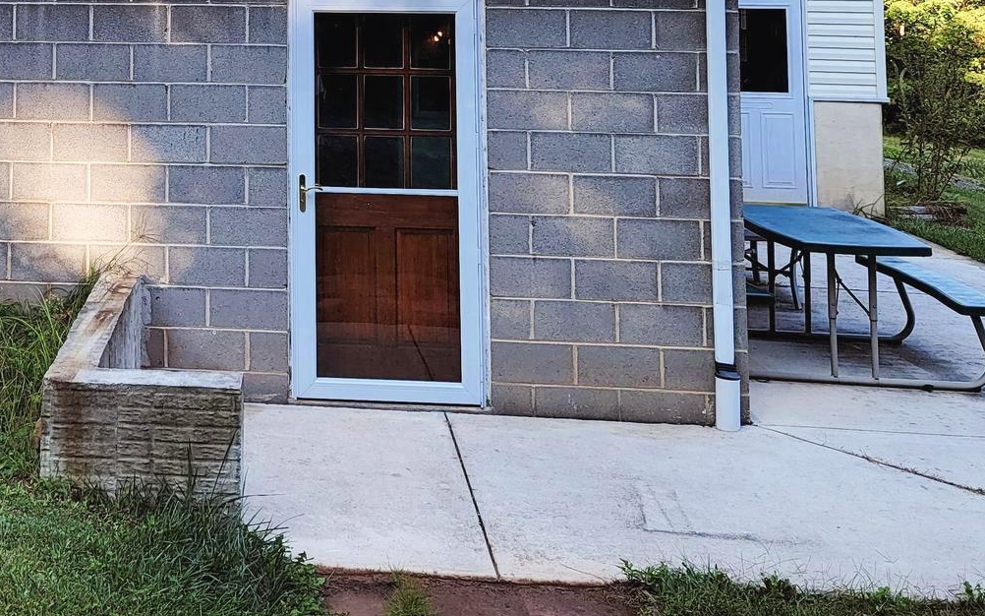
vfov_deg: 22.8
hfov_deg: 36.9
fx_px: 1396
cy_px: -129
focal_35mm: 52
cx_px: 138
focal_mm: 6.7
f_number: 1.8
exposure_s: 1/208
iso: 16
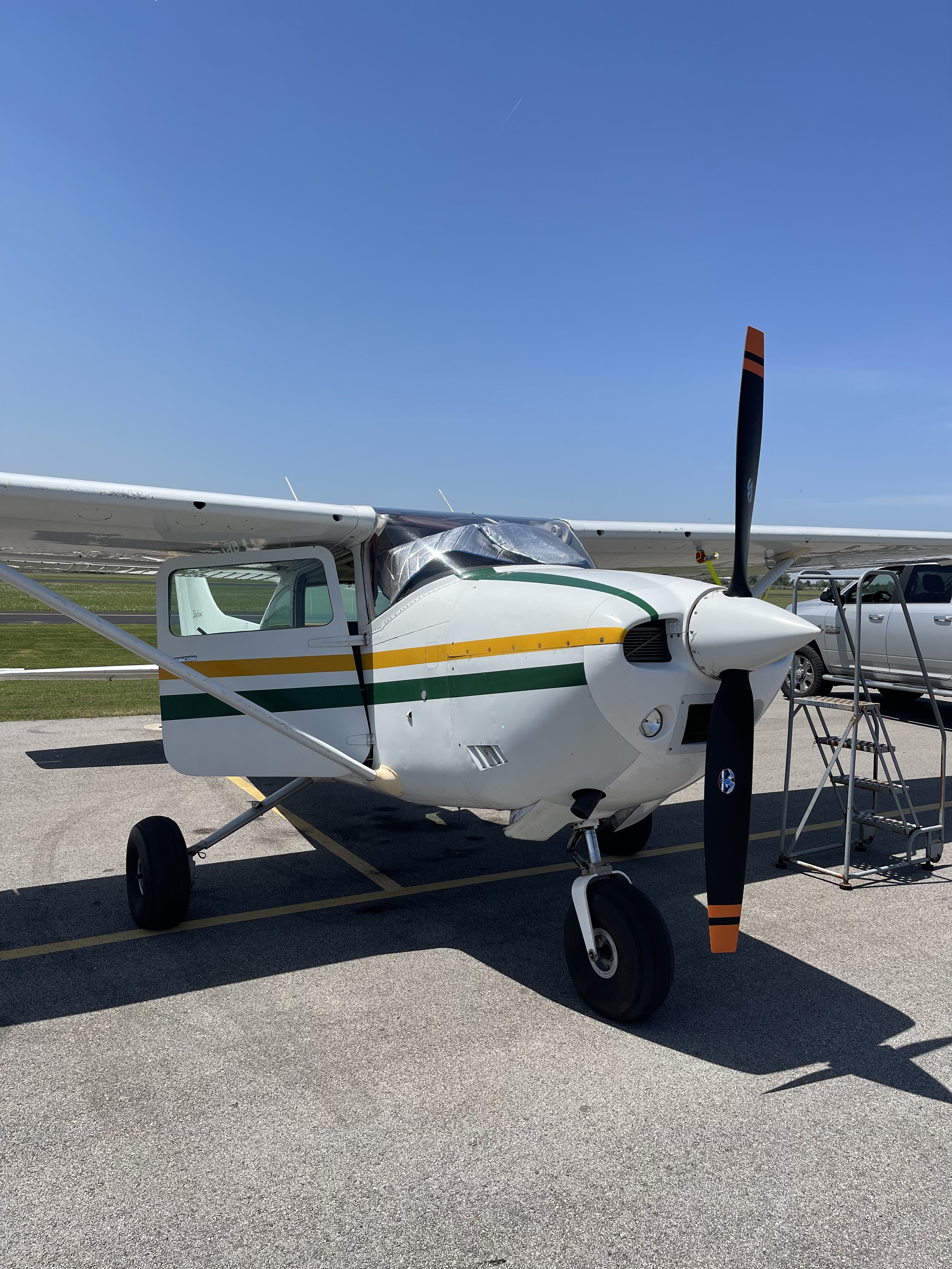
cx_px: 476
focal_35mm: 26
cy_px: 634
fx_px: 953
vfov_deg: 67.3
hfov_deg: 53.1
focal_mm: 5.1
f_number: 1.6
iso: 50
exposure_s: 1/6993
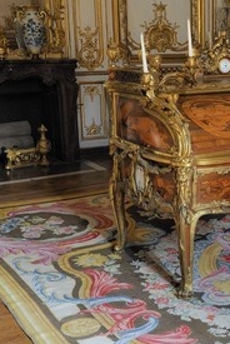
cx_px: 240
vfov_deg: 32.8
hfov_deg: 21.4
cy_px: 171
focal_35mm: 61
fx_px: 583
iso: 200
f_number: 11
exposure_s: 4
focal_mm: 40
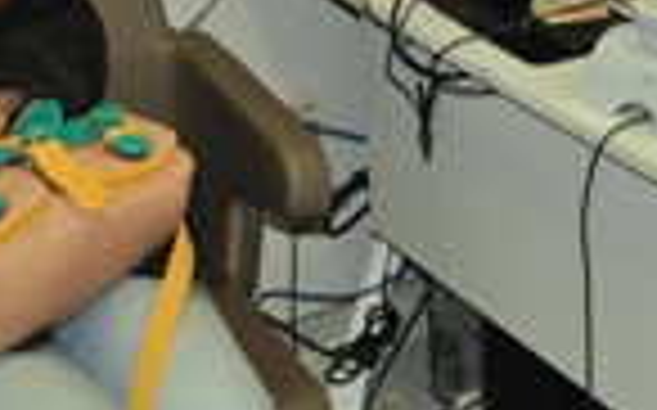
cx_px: 536
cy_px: -95
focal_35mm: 94
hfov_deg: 21.8
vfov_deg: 13.5
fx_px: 1682
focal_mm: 20
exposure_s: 1/60
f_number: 3.5
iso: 400
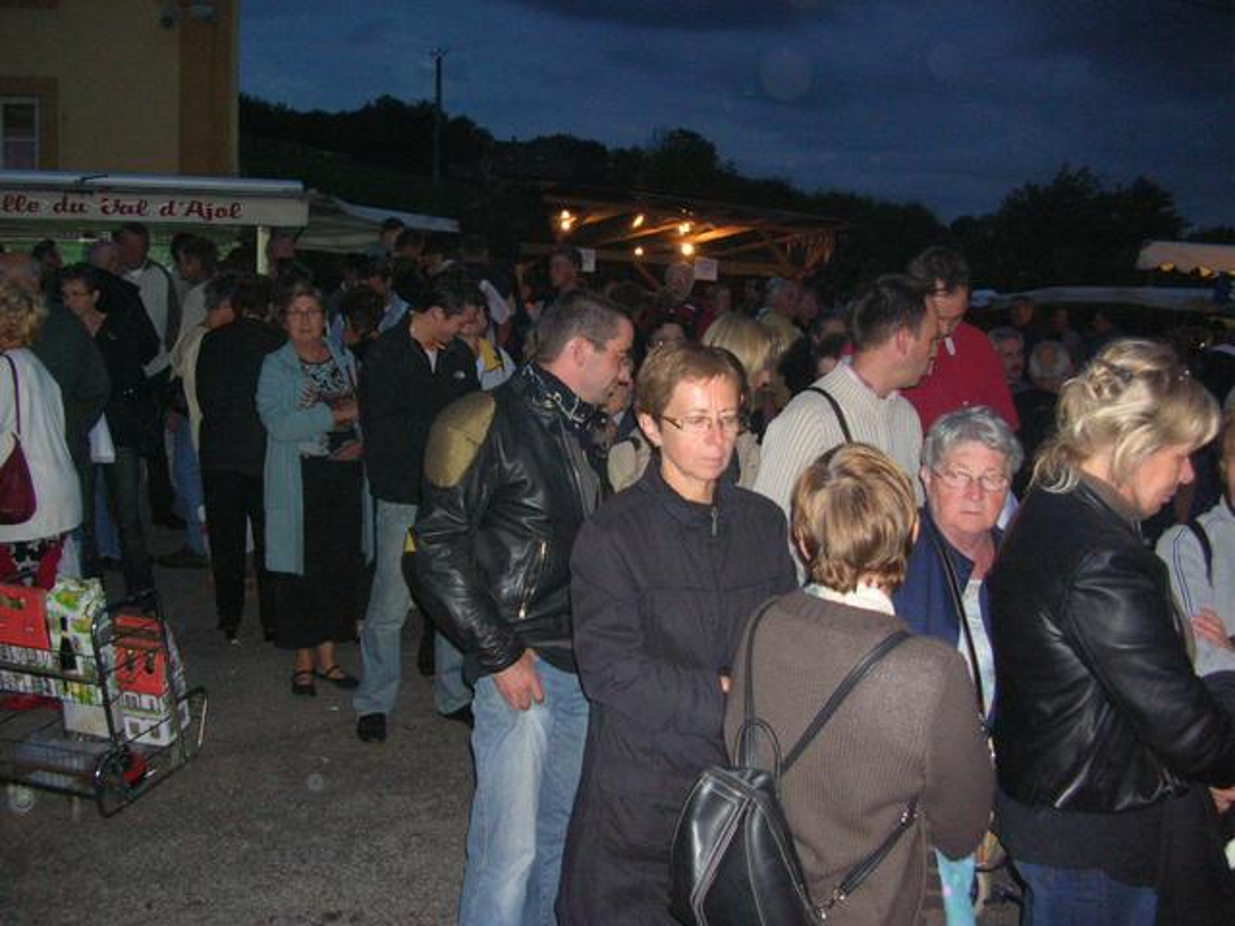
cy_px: 463
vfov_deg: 40.7
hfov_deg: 52.6
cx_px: 618
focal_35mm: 35
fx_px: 1249
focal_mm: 5.8
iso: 200
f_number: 2.8
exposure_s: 1/60.1
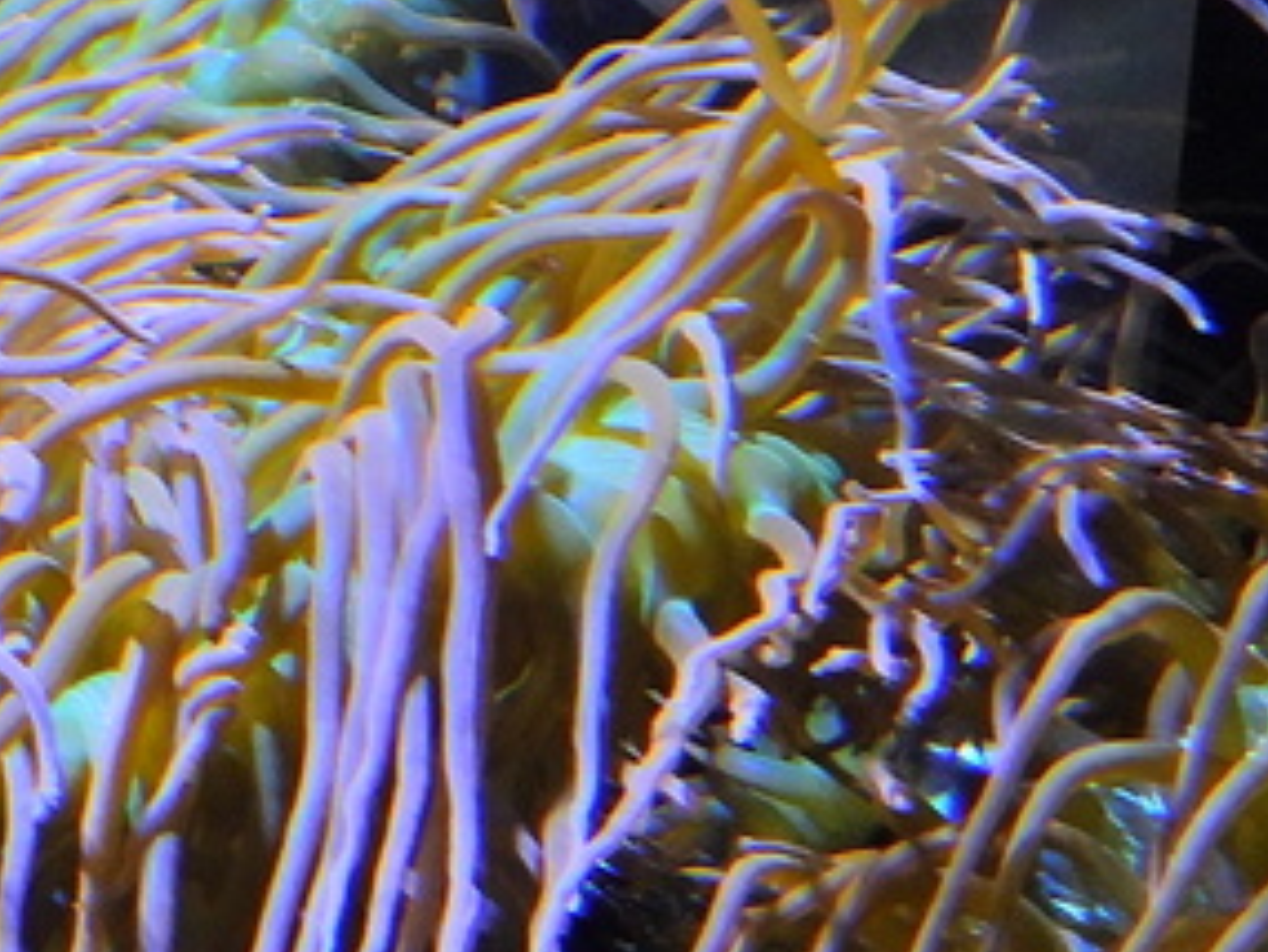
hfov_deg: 9.7
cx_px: -1099
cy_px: -320
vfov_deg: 7.6
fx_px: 7073
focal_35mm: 193
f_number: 3.2
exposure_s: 1/30
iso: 280
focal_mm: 7.7
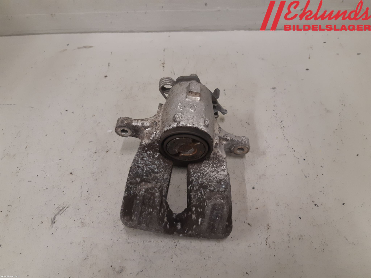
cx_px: 186
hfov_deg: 67.3
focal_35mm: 26
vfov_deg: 53.1
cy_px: 139
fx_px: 279
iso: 125
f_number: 1.7
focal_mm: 3.93
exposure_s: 1/50
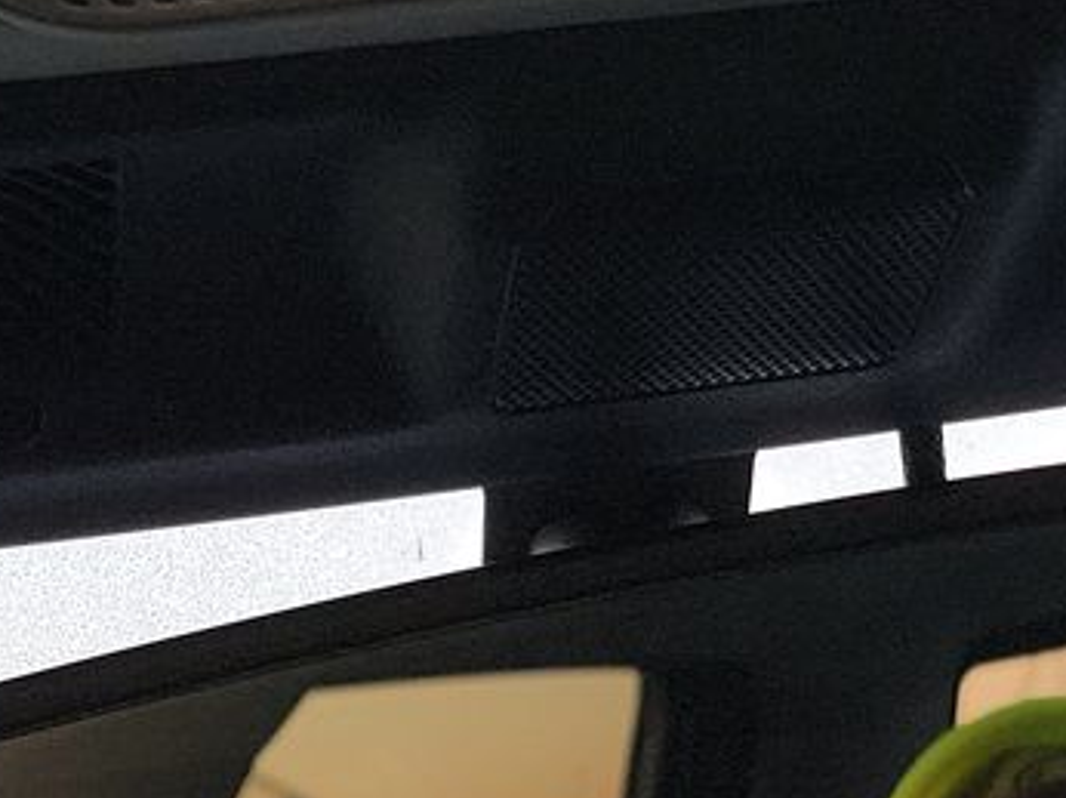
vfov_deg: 12.4
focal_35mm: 111
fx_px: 3416
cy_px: -533
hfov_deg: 17.7
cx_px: 693
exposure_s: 1/59
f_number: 1.8
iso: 93
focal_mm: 6.7
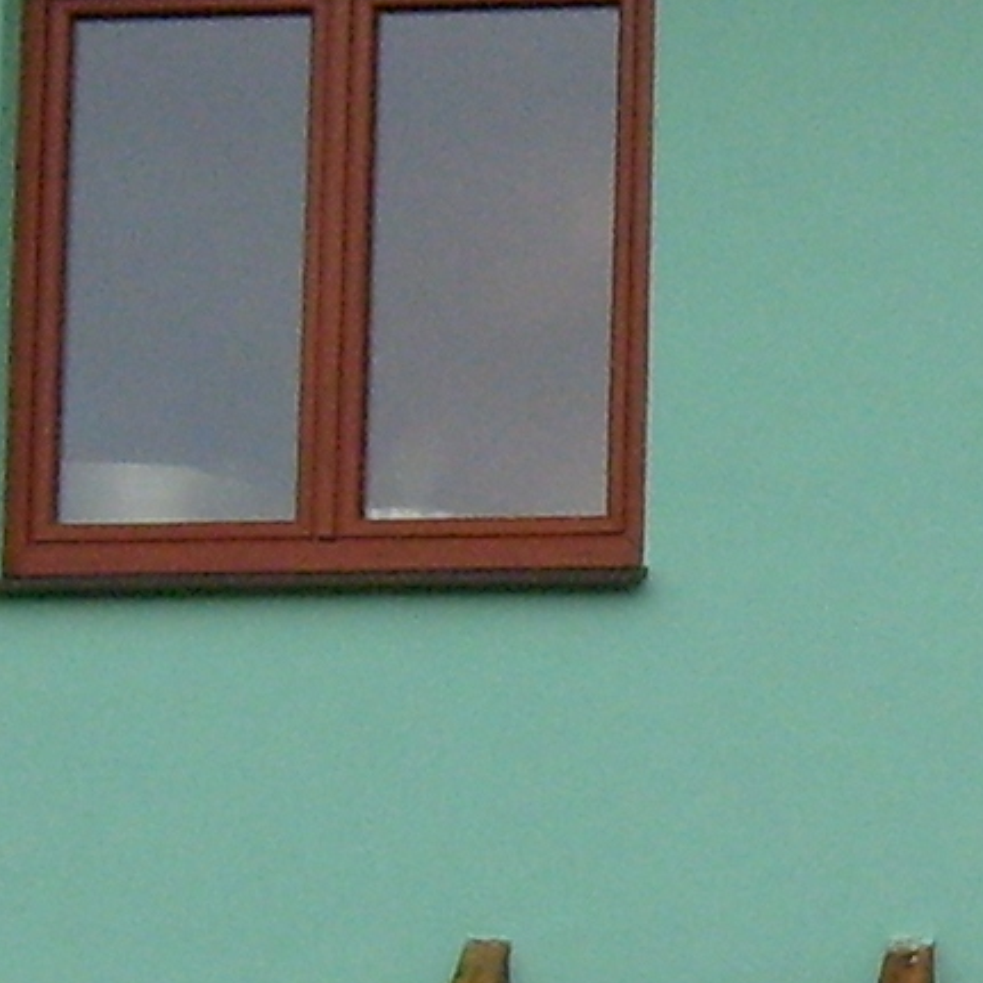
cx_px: 1332
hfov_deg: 8.5
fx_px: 6490
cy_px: 942
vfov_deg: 8.6
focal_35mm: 202
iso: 80
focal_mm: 5.8
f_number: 2.8
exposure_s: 1/180
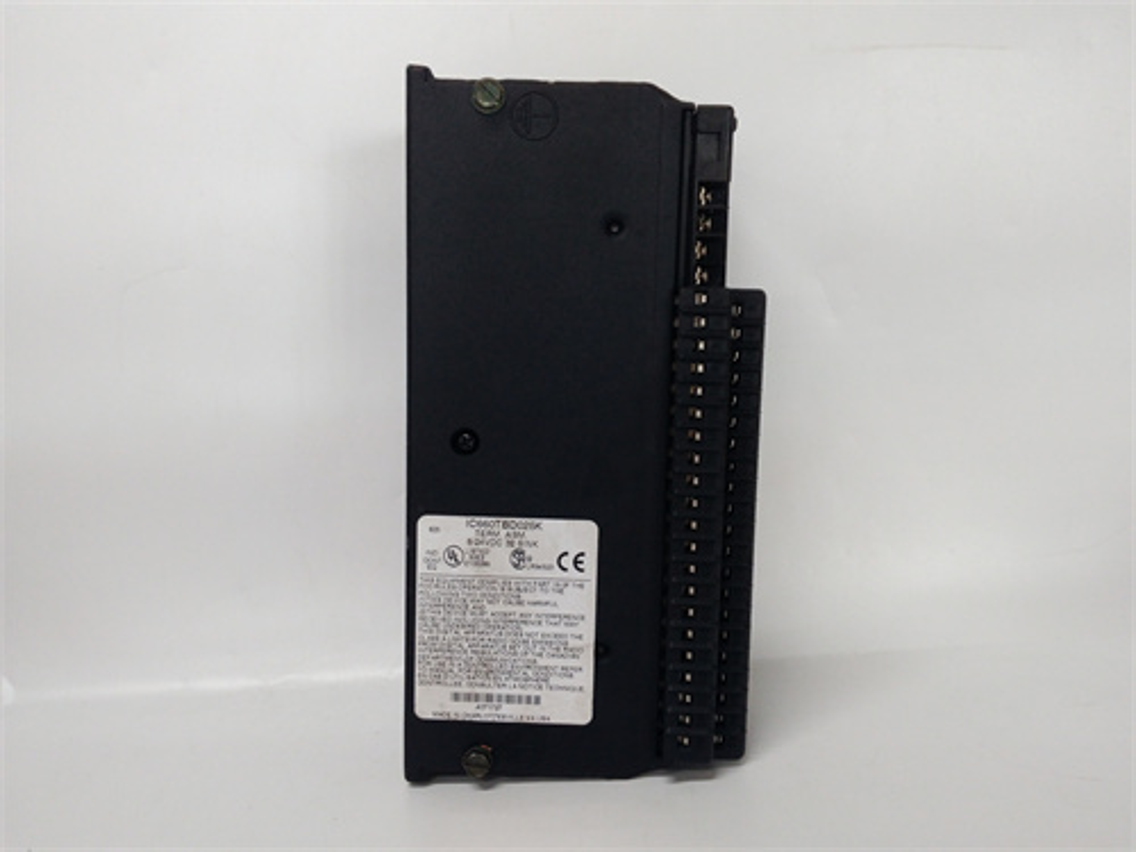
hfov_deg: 65.3
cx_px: 568
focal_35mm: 27
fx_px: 886
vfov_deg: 51.4
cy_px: 426
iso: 157
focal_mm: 3.79
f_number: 2
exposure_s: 1/33
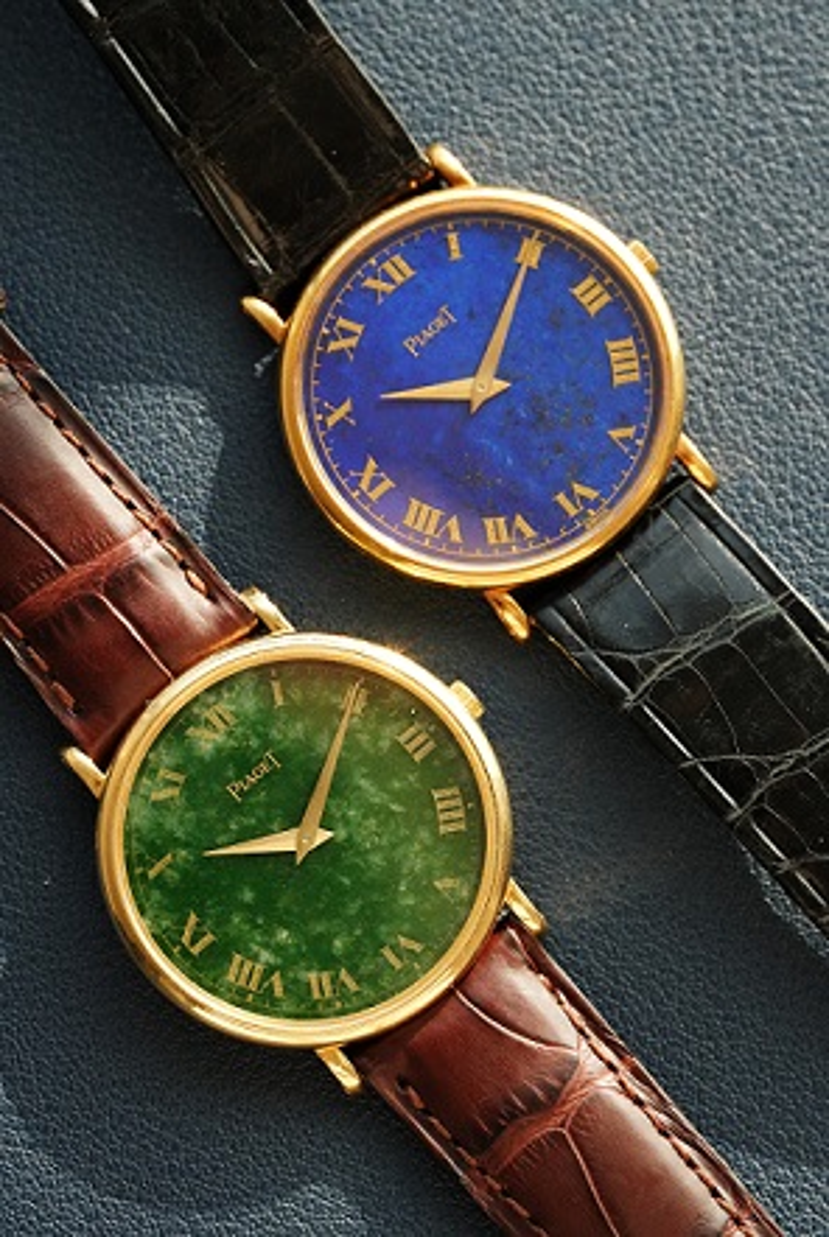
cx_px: 414
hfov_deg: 13.1
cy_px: 618
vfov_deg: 19.4
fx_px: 3615
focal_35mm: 105
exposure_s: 1/250
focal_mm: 105
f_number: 7.1
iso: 6400
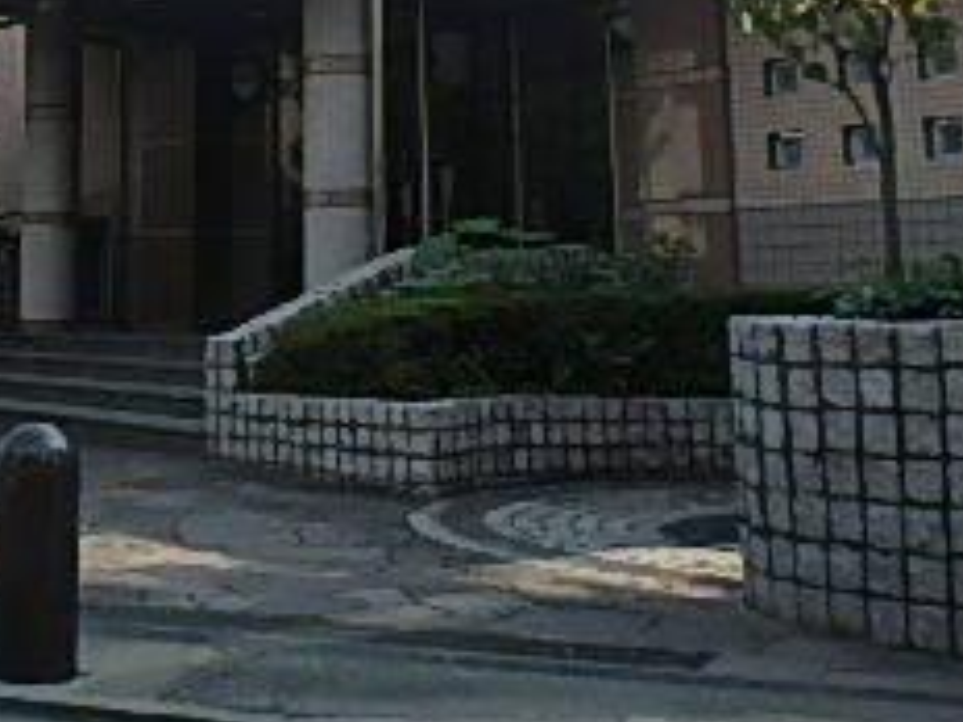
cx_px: 100
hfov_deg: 31.7
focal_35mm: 58
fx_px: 1614
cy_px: -50
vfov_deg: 23.8
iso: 125
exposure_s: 1/500
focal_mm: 3.7
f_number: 3.5
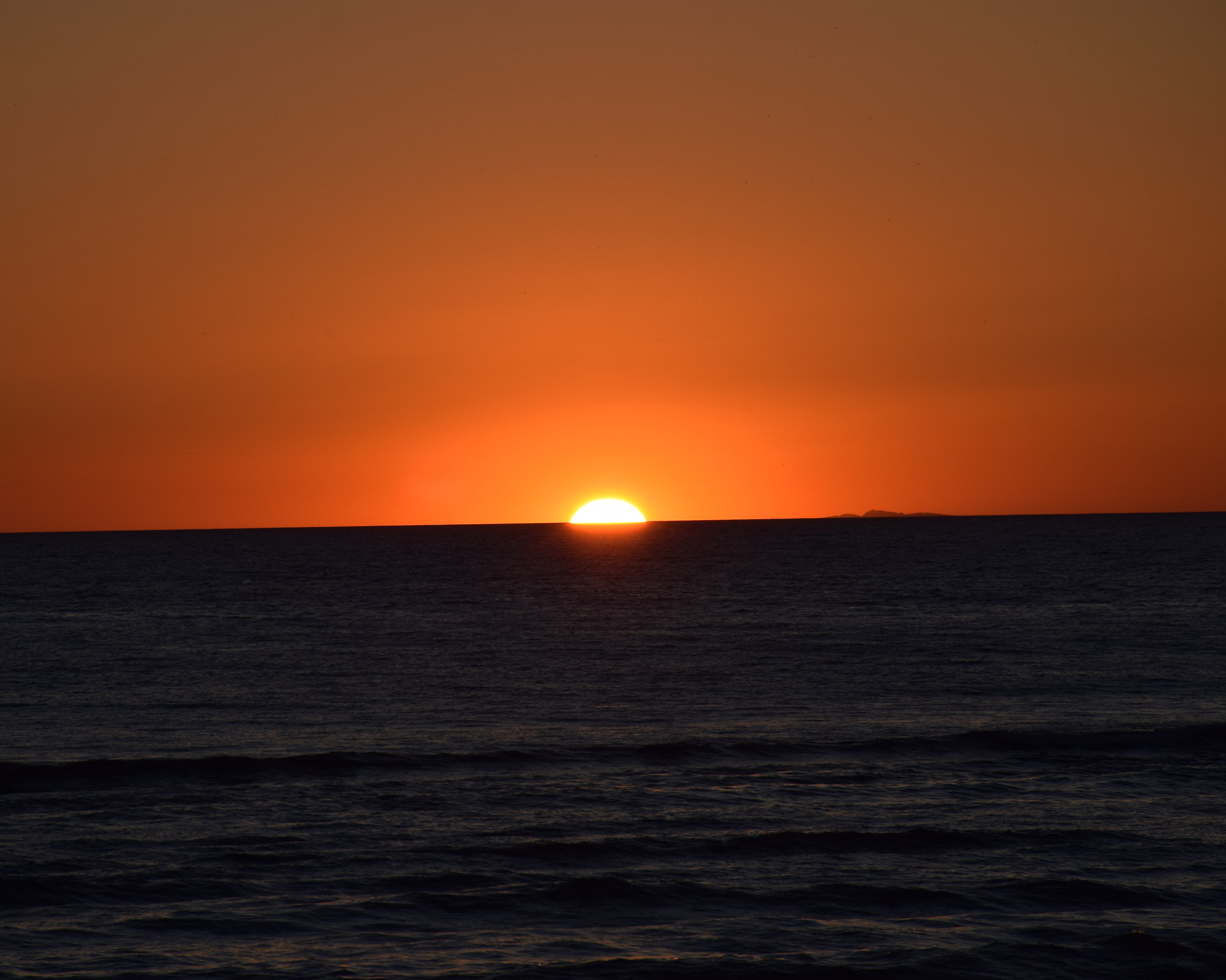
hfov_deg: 8.2
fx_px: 8600
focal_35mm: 237
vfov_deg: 6.5
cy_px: 490
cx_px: 531
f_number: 11
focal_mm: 140
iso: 200
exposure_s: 1/500
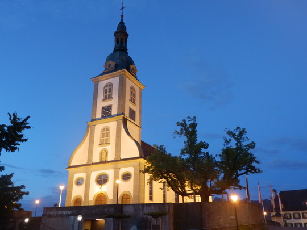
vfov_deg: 46.8
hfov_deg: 60.0
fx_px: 266
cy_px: 115
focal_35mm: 30
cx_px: 154
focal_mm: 5.5
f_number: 3.3
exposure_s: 1/10
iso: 400
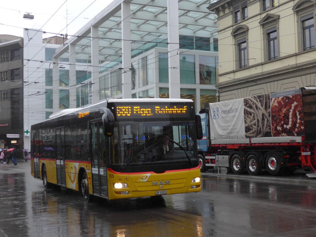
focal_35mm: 53
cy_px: 118
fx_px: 484
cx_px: 160
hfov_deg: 36.2
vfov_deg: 27.5
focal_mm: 10.7
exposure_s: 1/200
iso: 160
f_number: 3.3
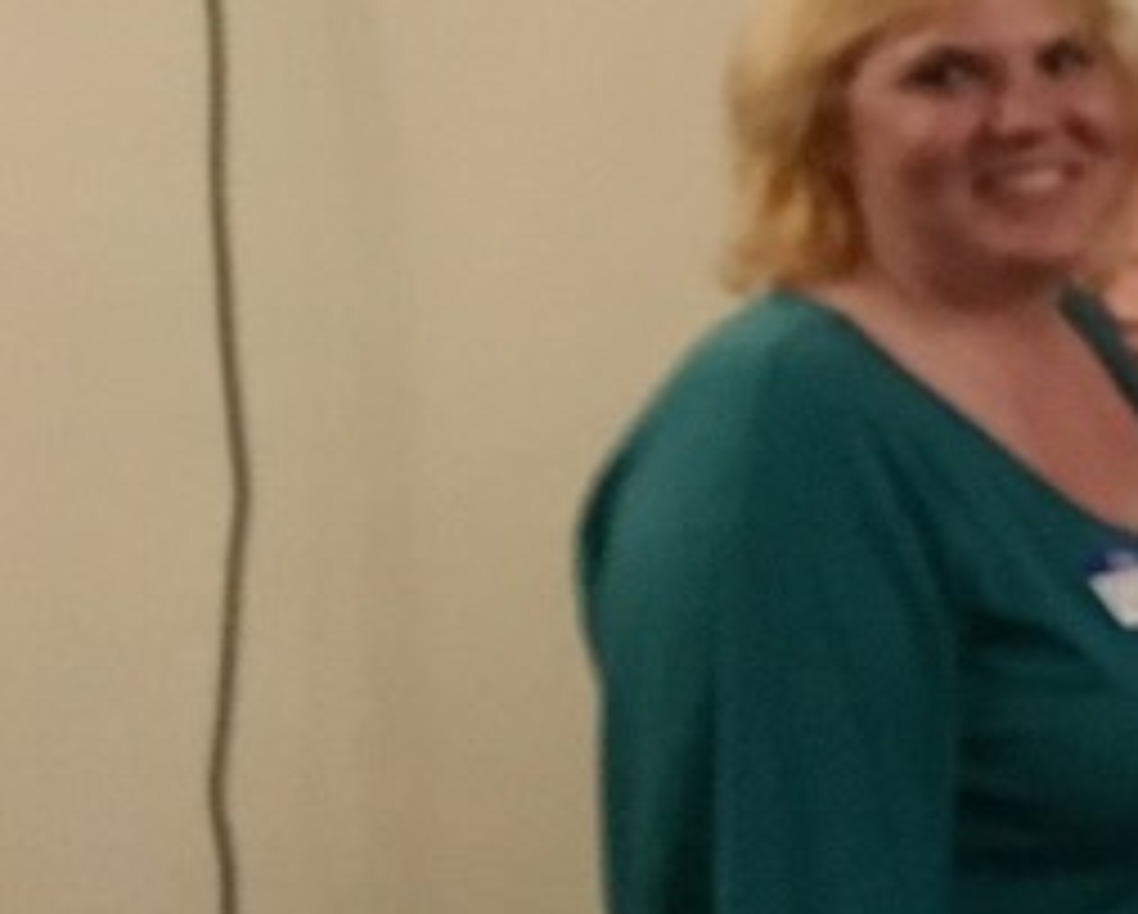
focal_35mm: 143
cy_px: 738
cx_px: 2807
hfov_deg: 11.1
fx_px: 4822
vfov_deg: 10.8
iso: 400
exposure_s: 1/15
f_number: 2.2
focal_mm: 4.15
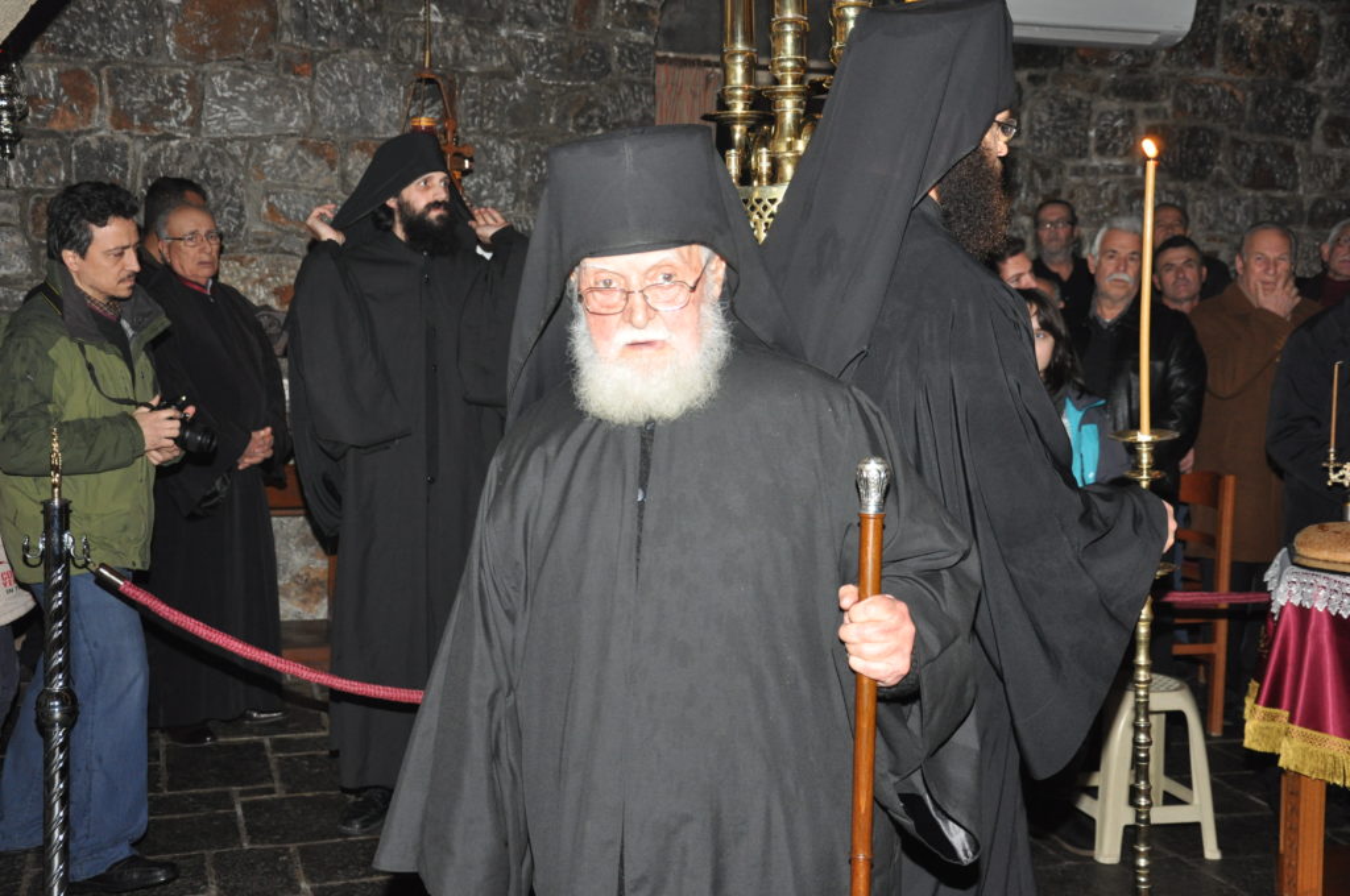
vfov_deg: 29.8
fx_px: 1685
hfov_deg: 43.7
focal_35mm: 45
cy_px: 448
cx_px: 675
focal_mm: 30
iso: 800
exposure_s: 1/60
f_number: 4.2
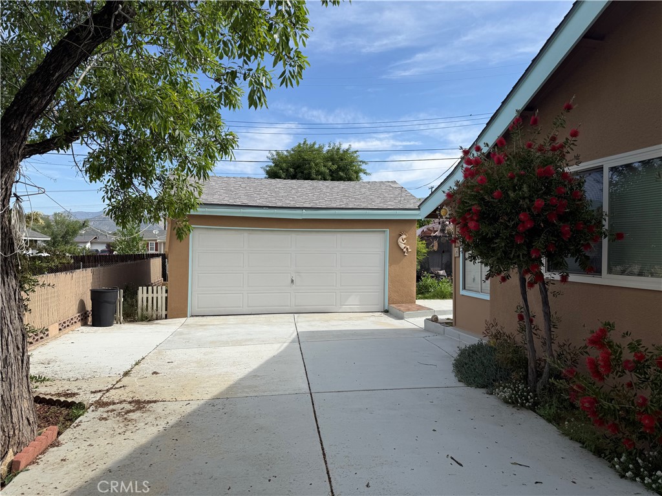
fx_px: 459
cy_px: 248
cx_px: 331
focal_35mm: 24
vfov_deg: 56.8
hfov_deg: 71.6
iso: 80
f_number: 1.78
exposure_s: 1/4405
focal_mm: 6.76
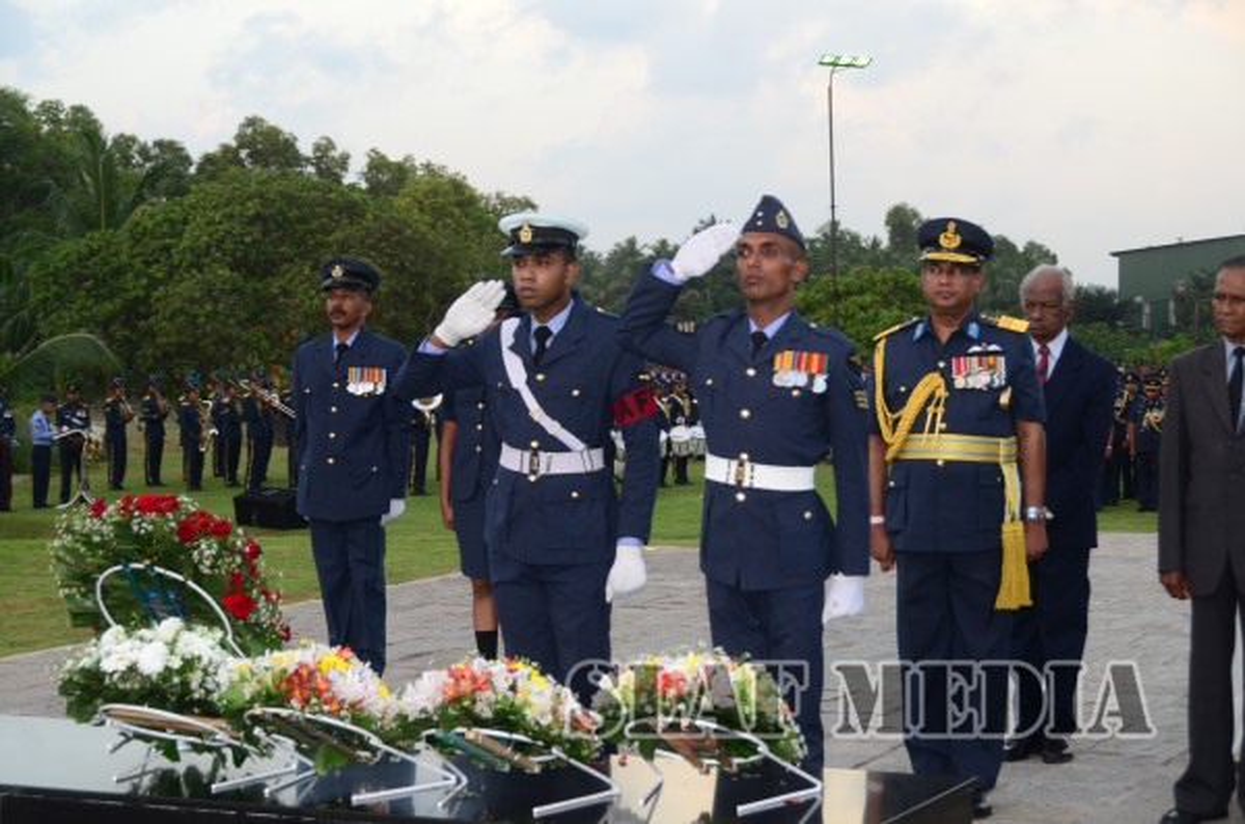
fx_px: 2588
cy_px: 412
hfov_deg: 27.1
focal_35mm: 75
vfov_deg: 18.1
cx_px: 622
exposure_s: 1/60
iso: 400
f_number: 5.6
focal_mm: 50
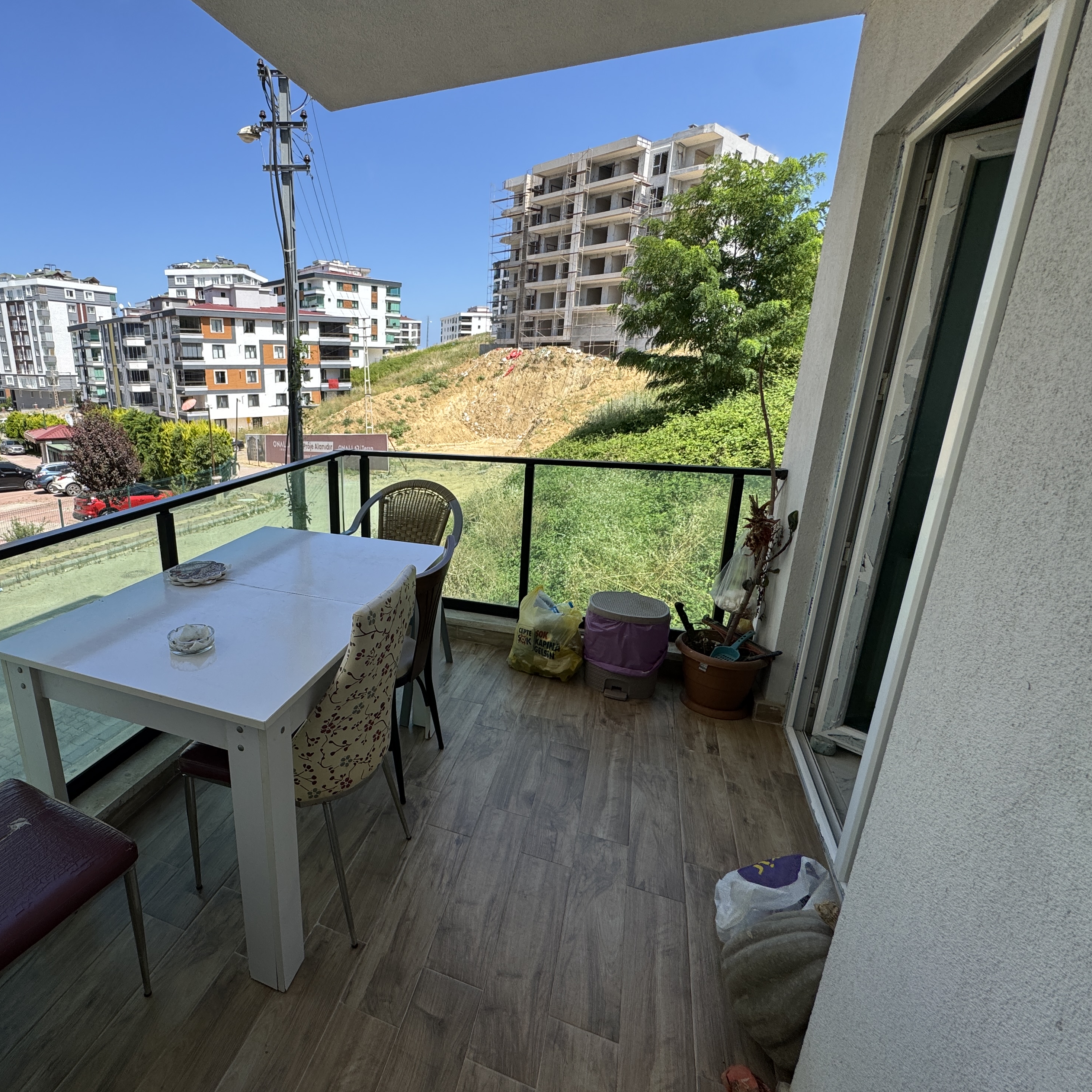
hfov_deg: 81.8
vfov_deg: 84.0
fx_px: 607
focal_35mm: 17
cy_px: 544
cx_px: 385
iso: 40
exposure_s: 1/1126
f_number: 2.2
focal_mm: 2.22
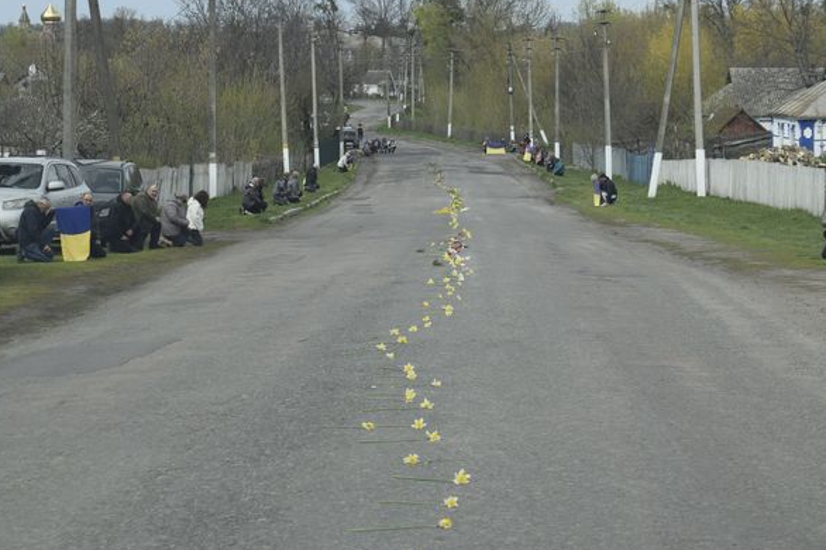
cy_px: 244
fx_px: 2422
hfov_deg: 19.3
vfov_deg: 12.9
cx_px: 331
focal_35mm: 106
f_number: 8
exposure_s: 1/250
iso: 200
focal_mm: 55
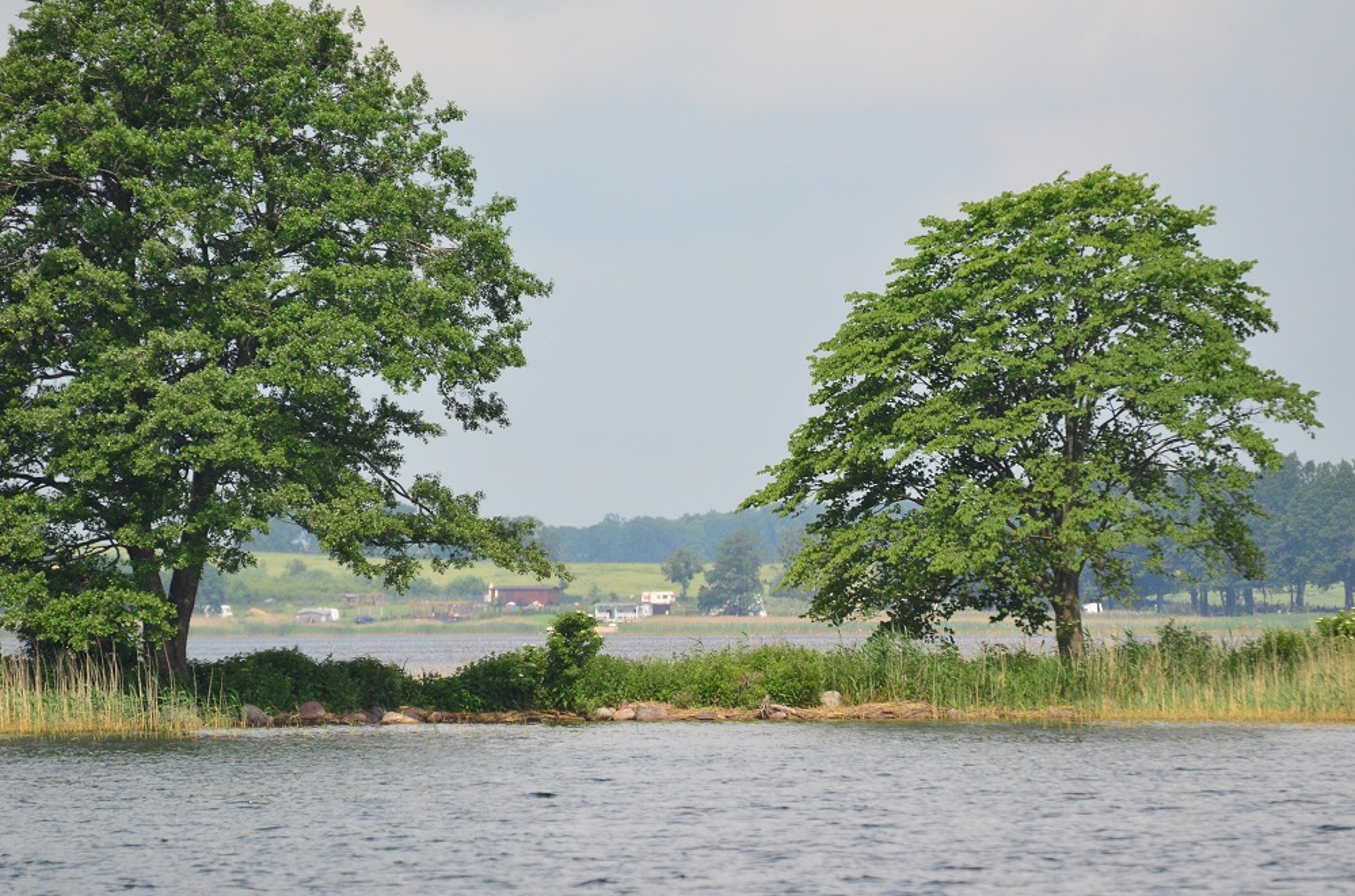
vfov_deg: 3.8
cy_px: 448
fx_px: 13518
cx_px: 678
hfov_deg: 5.7
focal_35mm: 360
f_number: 5.6
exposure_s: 1/8000
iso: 1250
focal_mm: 240
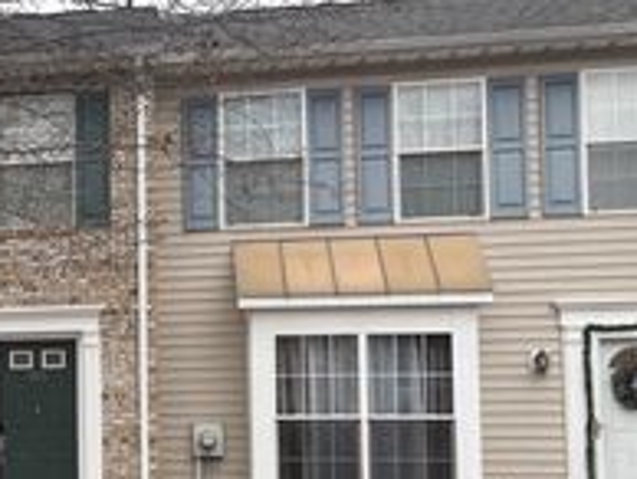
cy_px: 372
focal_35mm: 67
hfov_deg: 26.1
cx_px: -105
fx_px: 1234
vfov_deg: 21.7
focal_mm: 5.96
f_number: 1.6
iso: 50
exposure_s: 1/667
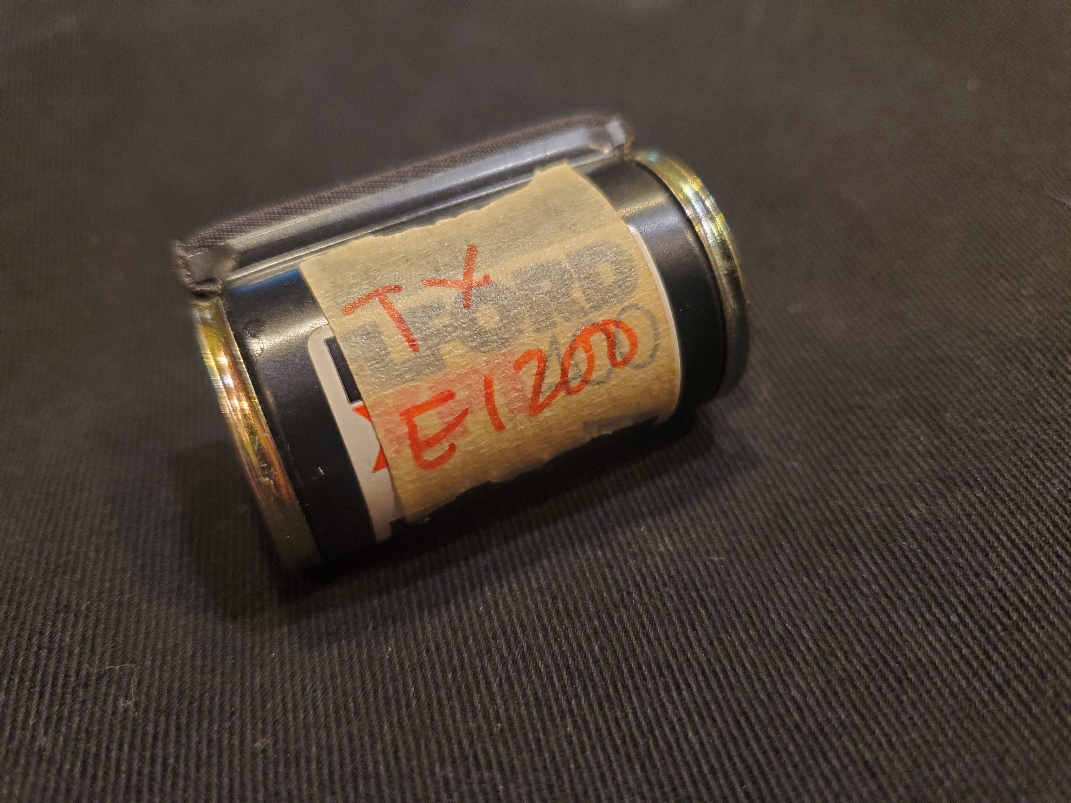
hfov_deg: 67.3
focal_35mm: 26
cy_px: 402
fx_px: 804
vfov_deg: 53.1
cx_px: 536
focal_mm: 4.3
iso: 250
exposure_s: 1/60
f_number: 1.5
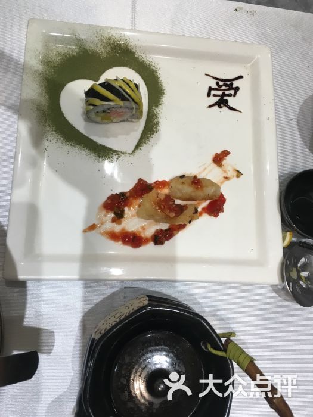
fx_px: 350
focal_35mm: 29
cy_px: 208
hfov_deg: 48.2
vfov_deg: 61.7
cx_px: 156
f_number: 2.2
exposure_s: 1/33
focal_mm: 4.15
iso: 50
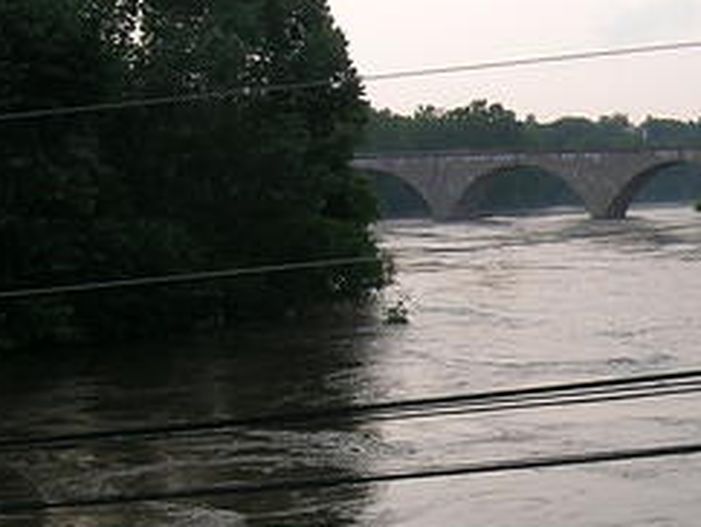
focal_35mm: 74
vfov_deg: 19.9
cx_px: 771
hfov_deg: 24.5
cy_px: 339
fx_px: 1500
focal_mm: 5.8
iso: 50
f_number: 5.6
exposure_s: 1/202
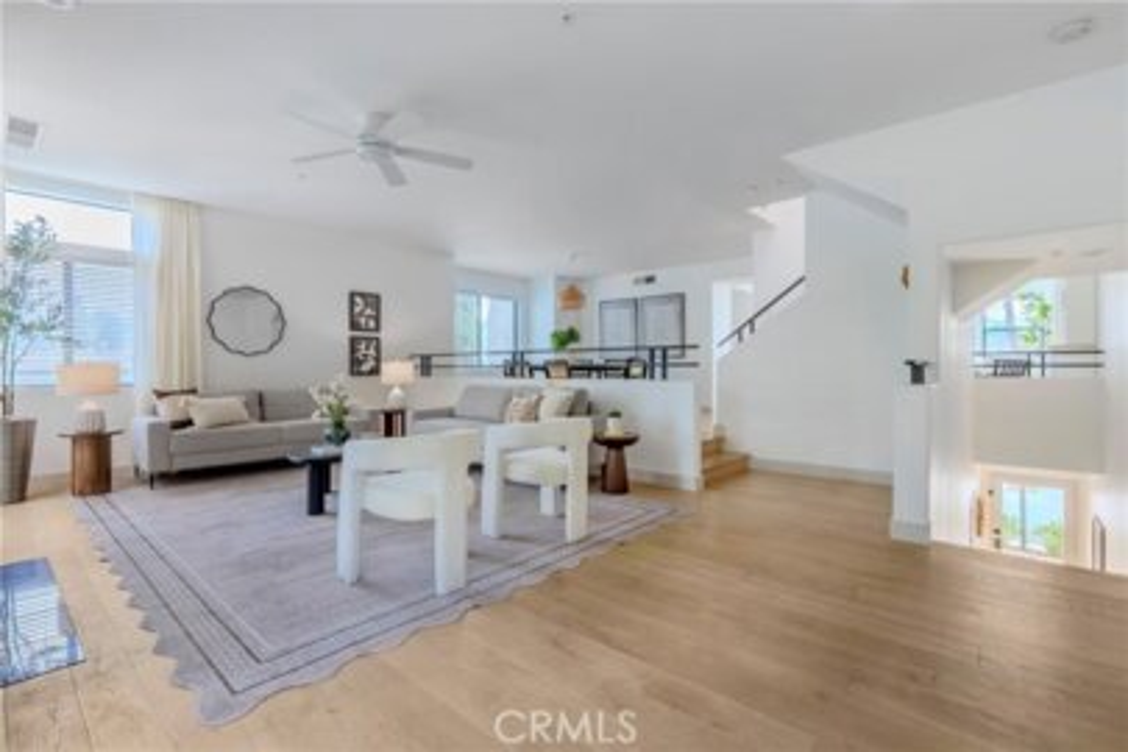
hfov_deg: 96.7
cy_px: 376
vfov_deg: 73.7
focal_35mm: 16
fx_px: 501
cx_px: 564
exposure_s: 1/15
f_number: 9
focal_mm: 16
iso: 100
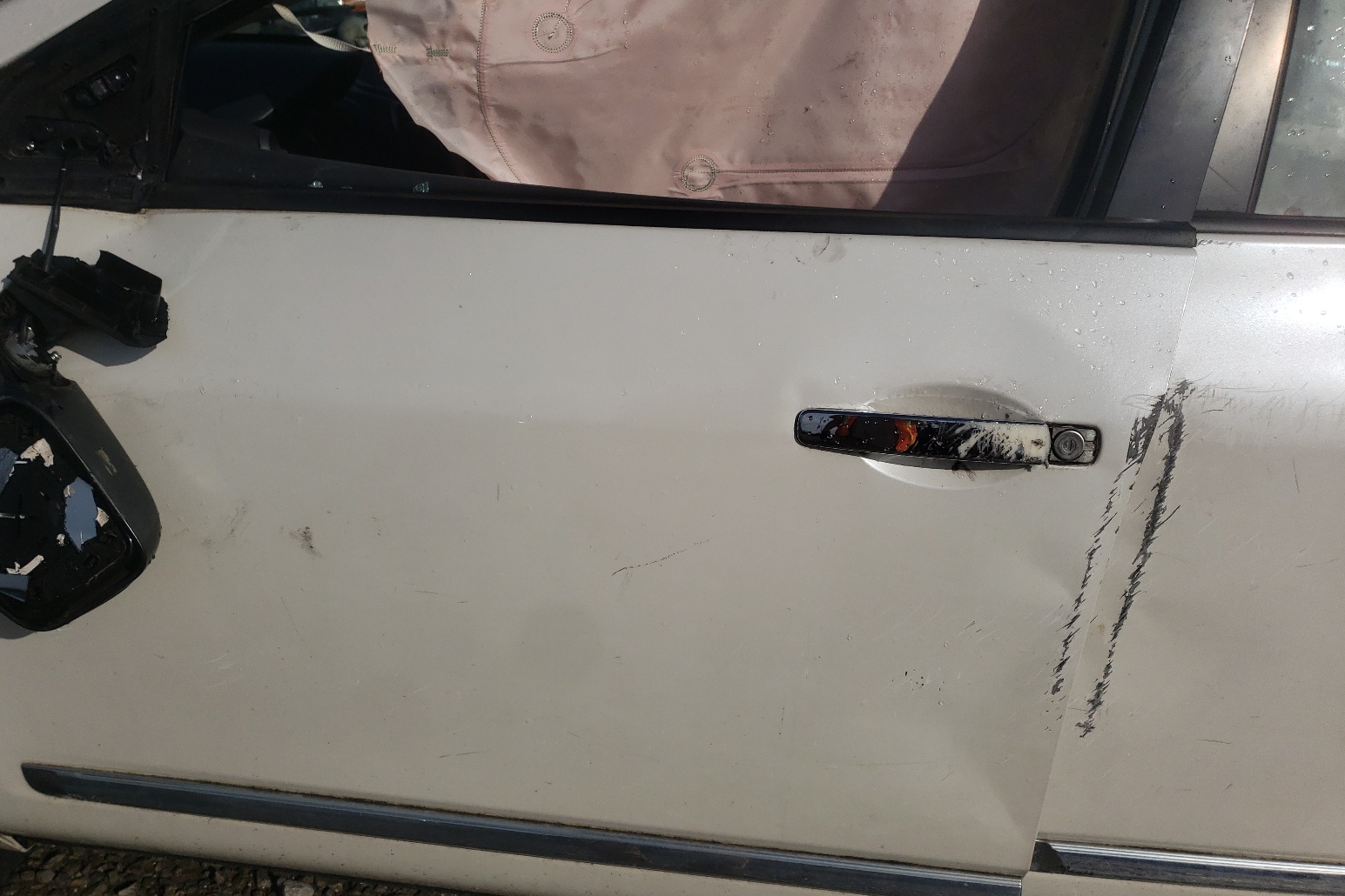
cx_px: 658
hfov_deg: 65.5
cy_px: 461
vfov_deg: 46.4
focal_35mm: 28
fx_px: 1046
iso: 51
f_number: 1.5
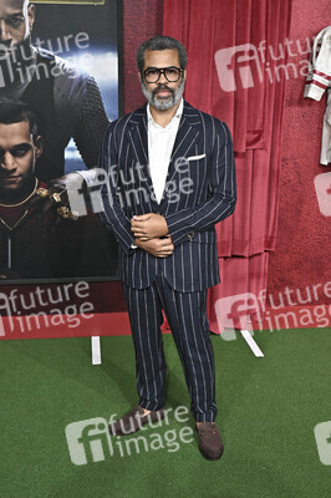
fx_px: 484
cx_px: 166
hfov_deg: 37.8
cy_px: 249
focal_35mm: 35
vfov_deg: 54.5
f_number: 6.3
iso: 400
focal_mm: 35
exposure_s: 1/400
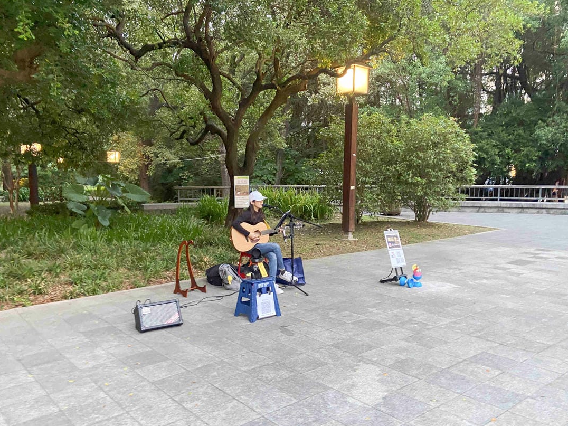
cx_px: 267
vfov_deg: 48.2
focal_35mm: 29
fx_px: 476
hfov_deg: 61.6
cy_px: 217
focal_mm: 4.25
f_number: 1.8
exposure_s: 1/40
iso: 500
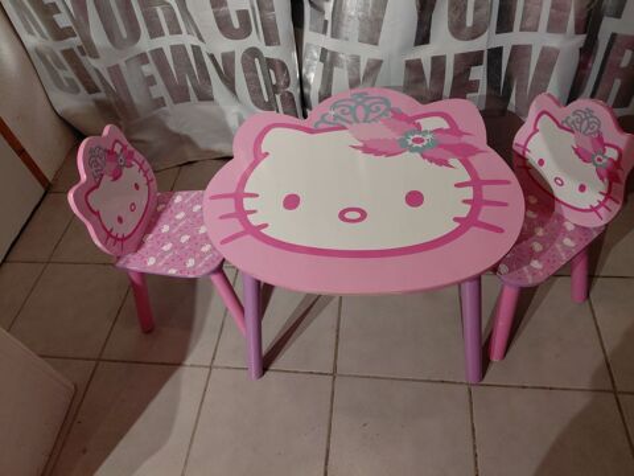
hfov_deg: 69.4
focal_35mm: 25
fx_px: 458
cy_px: 238
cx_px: 317
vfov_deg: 54.9
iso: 160
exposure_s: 1/60
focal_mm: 4.69
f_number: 1.8
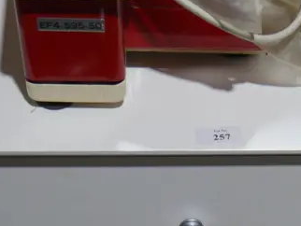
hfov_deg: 17.8
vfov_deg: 12.9
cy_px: 349
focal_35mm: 108
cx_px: 295
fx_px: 940
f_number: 4
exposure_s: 1/100
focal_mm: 17
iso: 200
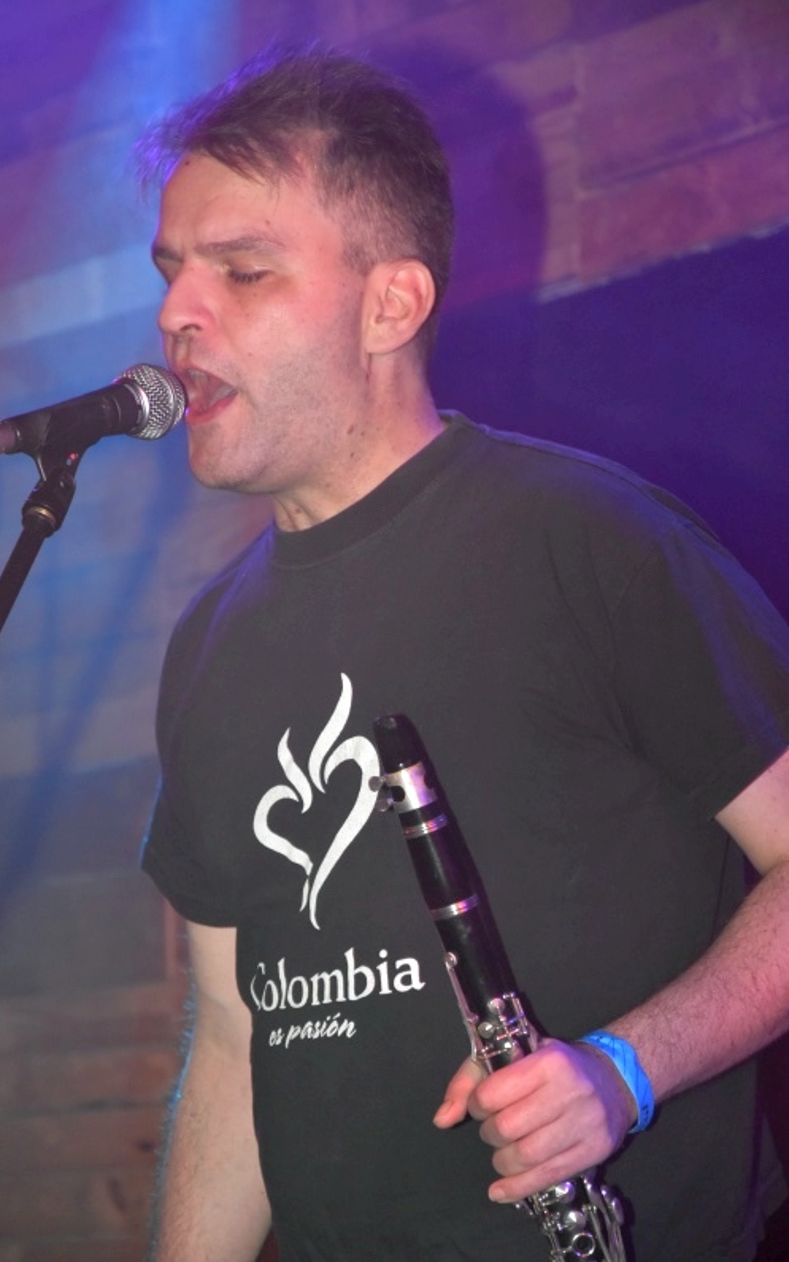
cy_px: 629
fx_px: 5556
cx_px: 368
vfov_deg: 13.0
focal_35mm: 162
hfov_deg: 8.1
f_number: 5.6
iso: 3200
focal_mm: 105
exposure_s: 1/60
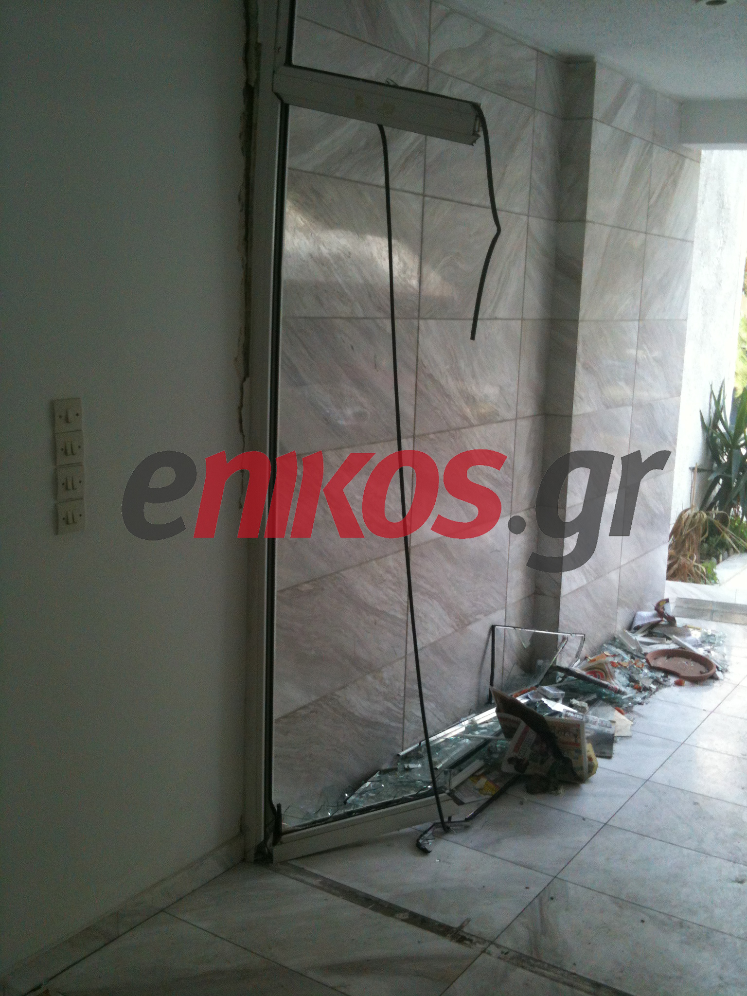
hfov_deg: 40.7
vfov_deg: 52.6
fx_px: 1007
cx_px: 374
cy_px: 498
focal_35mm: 35
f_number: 2.8
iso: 100
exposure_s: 1/60
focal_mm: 3.85
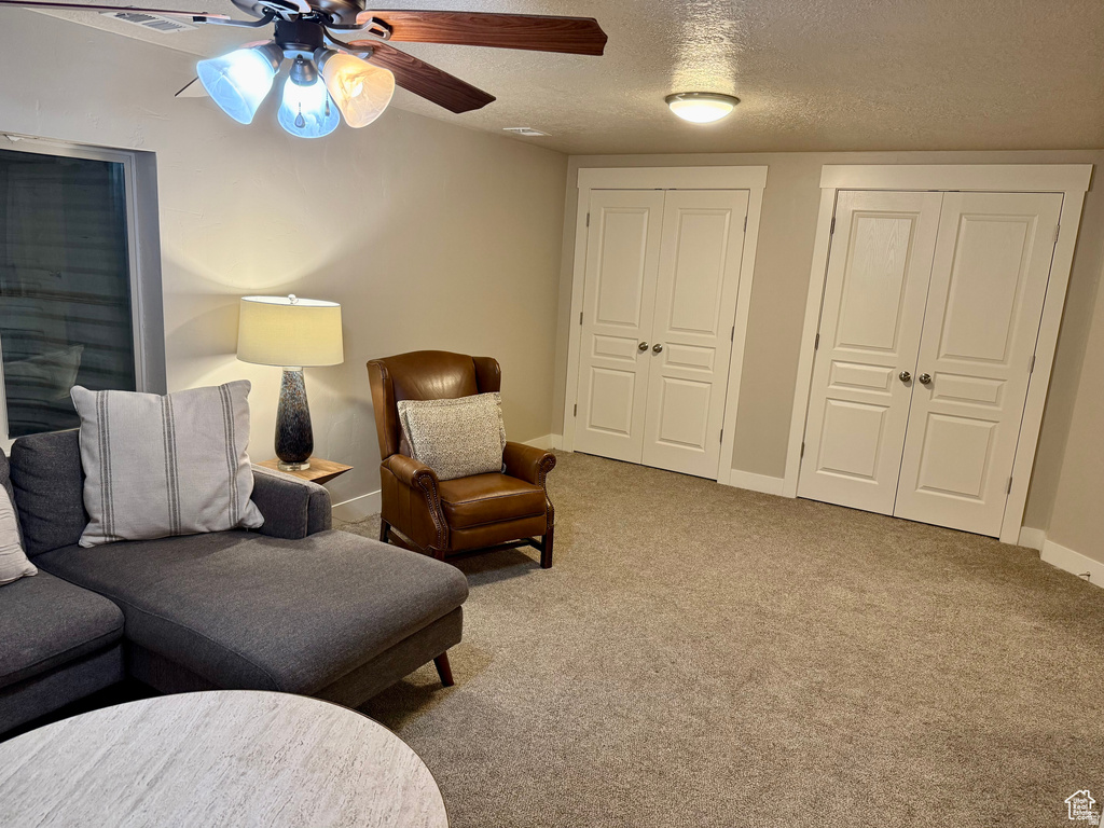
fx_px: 765
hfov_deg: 71.6
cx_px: 552
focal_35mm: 24
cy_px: 414
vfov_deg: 56.8
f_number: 1.78
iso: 250
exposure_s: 1/60
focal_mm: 6.76
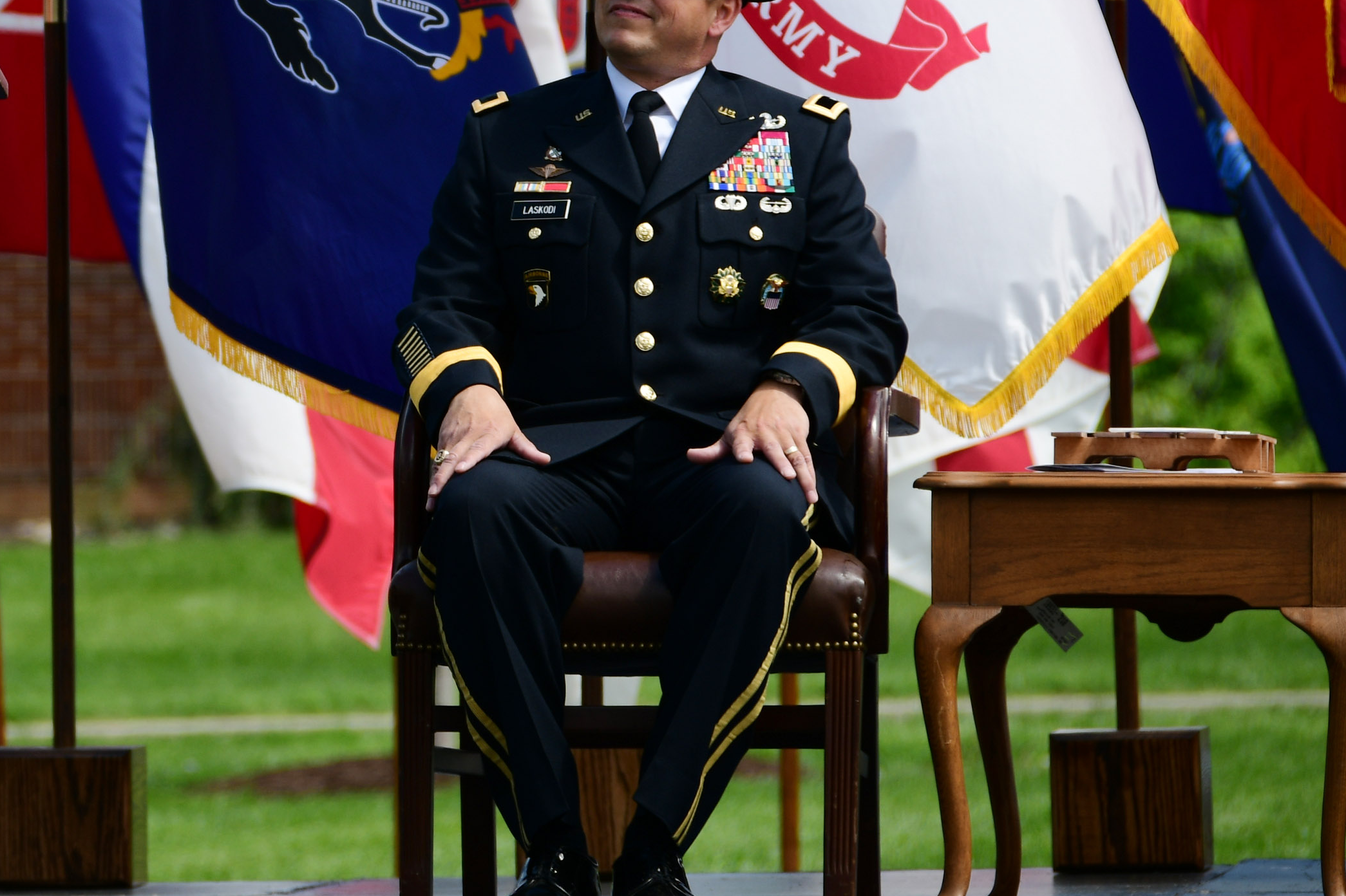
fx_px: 20631
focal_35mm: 552
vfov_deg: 2.5
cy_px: 102
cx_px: 143
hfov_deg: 3.7
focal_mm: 190
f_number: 5.6
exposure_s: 1/500
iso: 100
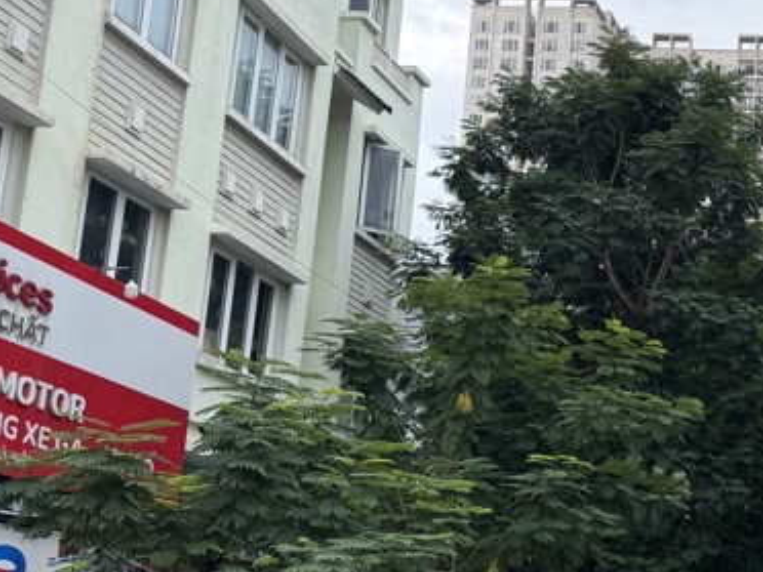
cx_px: 1040
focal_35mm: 66
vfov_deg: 22.1
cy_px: 426
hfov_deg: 24.8
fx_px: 1455
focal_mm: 6.76
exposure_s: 1/1172
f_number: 1.78
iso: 80
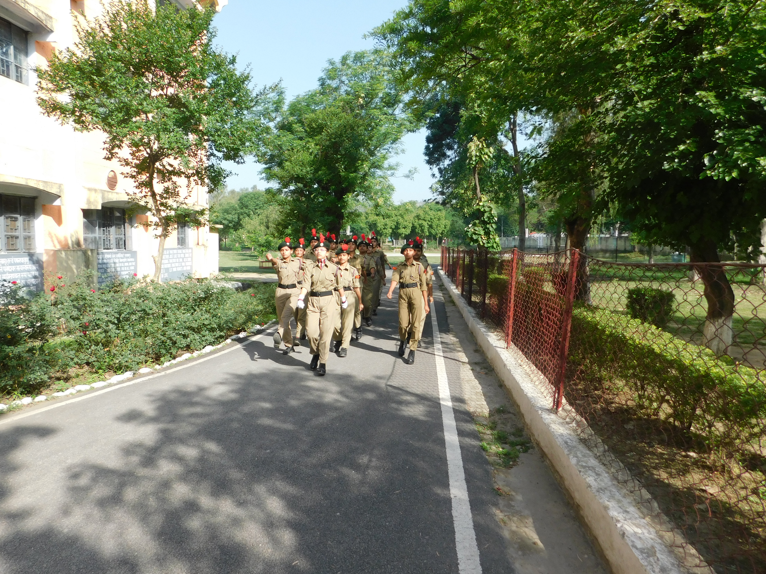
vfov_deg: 56.8
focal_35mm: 24
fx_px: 531
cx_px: 372
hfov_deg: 71.6
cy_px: 282
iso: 125
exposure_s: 1/640
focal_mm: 4
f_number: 3
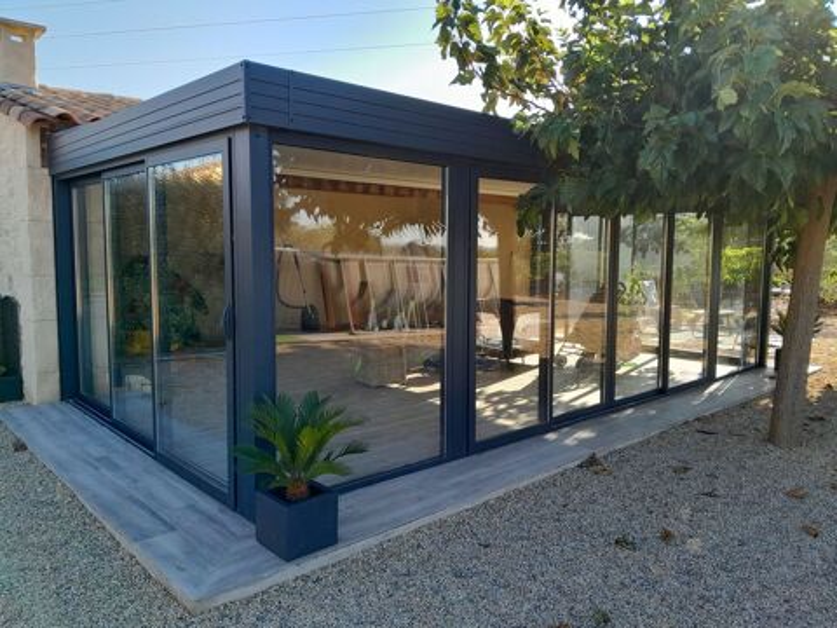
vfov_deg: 53.1
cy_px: 314
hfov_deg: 67.3
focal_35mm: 26
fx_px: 629
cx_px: 418
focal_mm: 3.98
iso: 40
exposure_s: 1/100
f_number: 1.8
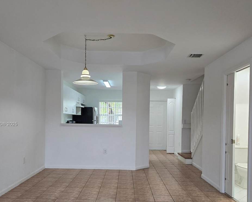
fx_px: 231
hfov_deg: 57.2
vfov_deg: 46.8
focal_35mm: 31
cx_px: 122
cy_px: 124
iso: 125
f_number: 1.7
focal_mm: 6.3
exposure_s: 1/120
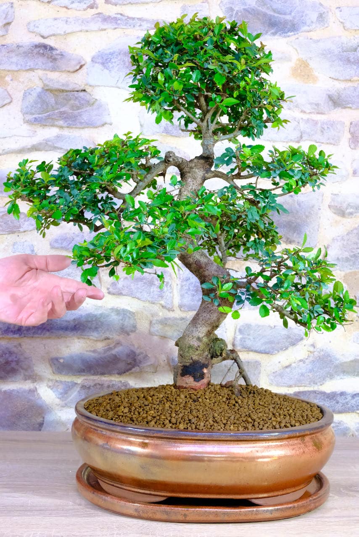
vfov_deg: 38.9
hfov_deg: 26.5
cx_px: 180
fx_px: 762
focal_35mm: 51
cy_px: 268
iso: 3200
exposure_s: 1/30
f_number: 11
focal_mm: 34.3
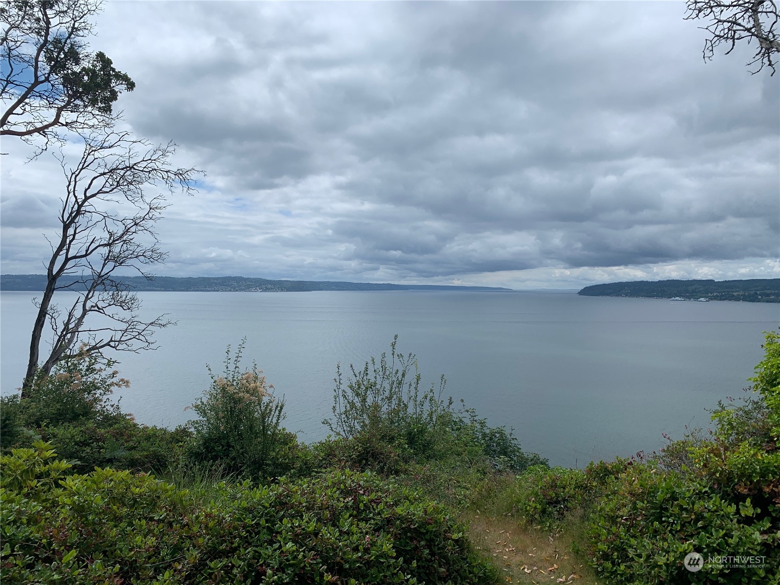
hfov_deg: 67.3
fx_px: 586
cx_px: 390
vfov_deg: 53.1
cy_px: 292
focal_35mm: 26
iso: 25
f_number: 1.8
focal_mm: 4.25
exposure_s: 1/5128
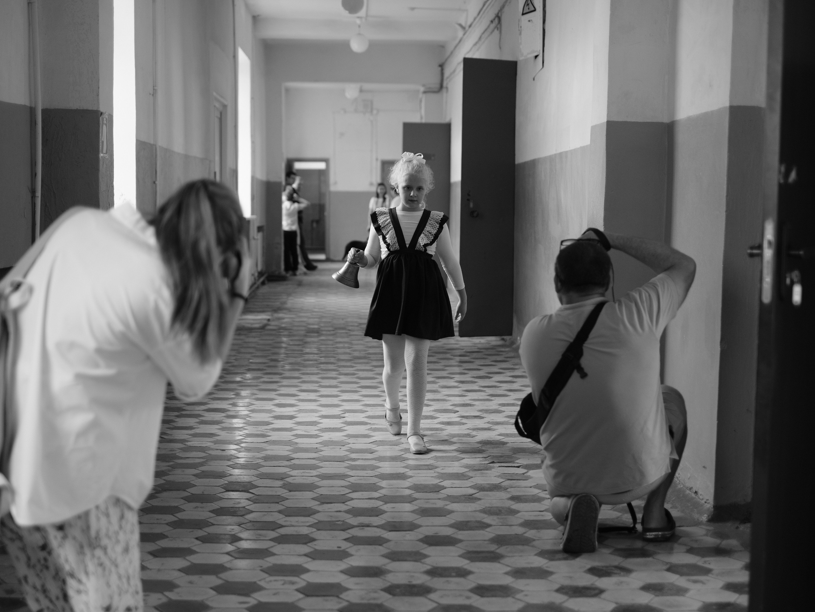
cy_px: 309
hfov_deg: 33.2
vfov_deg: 25.2
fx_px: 1366
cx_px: 402
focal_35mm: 58
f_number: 1.6
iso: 320
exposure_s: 1/340
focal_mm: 35
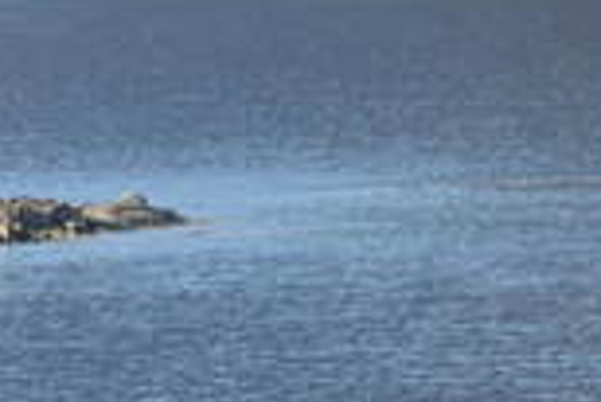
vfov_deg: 2.2
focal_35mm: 613
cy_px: 730
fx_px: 10242
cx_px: -457
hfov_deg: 3.3
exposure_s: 1/250
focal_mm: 105
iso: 220
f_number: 8
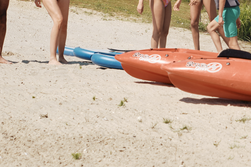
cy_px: -36
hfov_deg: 14.3
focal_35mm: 141
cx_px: 261
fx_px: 983
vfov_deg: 9.6
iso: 200
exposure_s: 1/2000
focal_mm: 33
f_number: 4
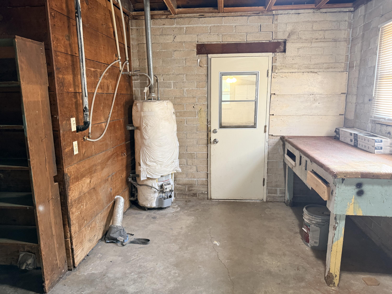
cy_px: 147
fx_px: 272
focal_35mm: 24
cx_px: 196
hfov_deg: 71.6
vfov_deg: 56.8
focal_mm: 6.76
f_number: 1.78
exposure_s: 1/60
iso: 320
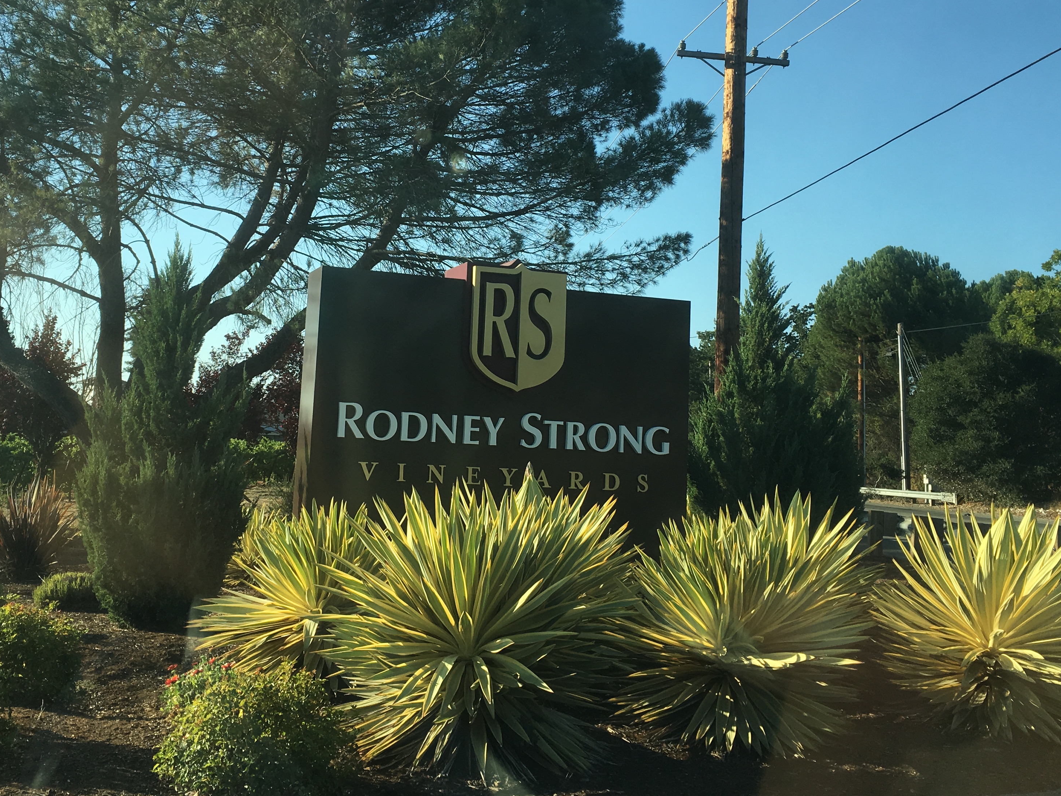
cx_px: 474
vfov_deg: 35.7
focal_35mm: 40
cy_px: 296
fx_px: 1226
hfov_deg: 46.7
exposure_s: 1/668
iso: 25
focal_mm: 4.15
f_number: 2.2
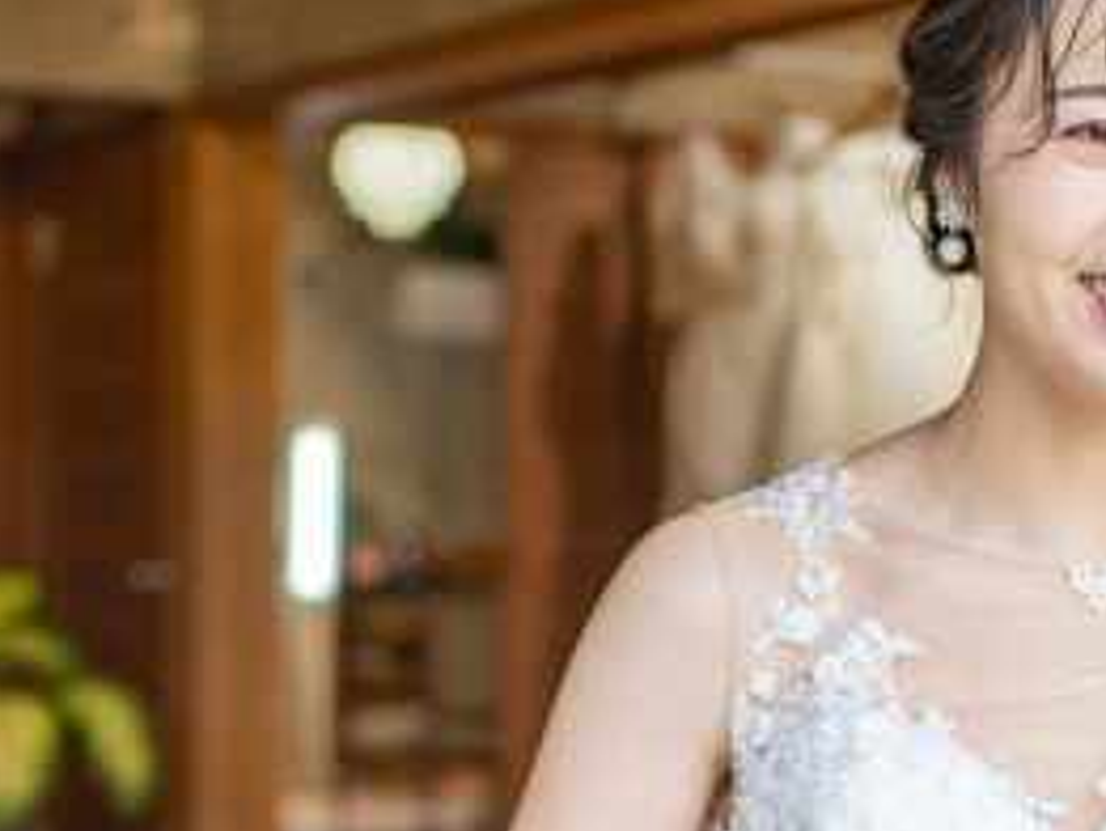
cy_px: 706
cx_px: 644
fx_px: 3292
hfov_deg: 19.1
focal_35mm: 103
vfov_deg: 14.3
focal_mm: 35
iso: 160
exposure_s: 1/250
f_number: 2
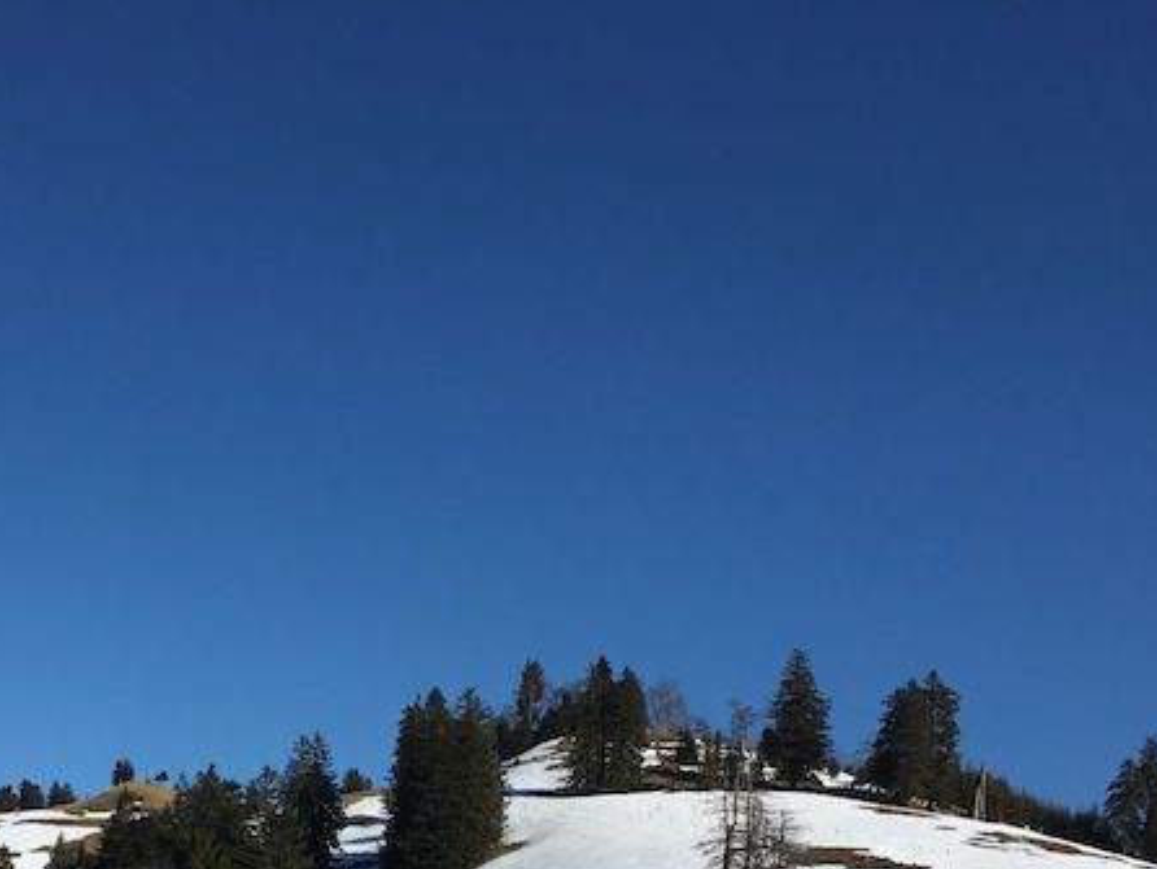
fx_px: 2174
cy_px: 970
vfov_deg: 21.4
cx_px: 202
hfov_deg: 29.0
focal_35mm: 65
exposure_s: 1/3077
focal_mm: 4.15
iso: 25
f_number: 2.2
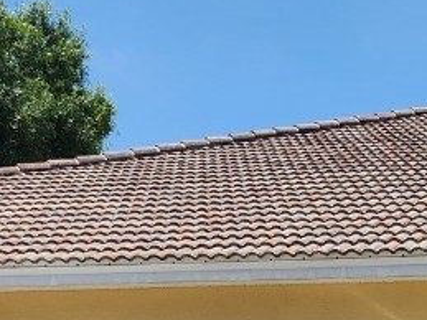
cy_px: 429
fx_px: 1122
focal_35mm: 91
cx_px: 541
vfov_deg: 15.4
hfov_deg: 19.9
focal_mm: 6.4
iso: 12
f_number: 1.8
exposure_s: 1/1279
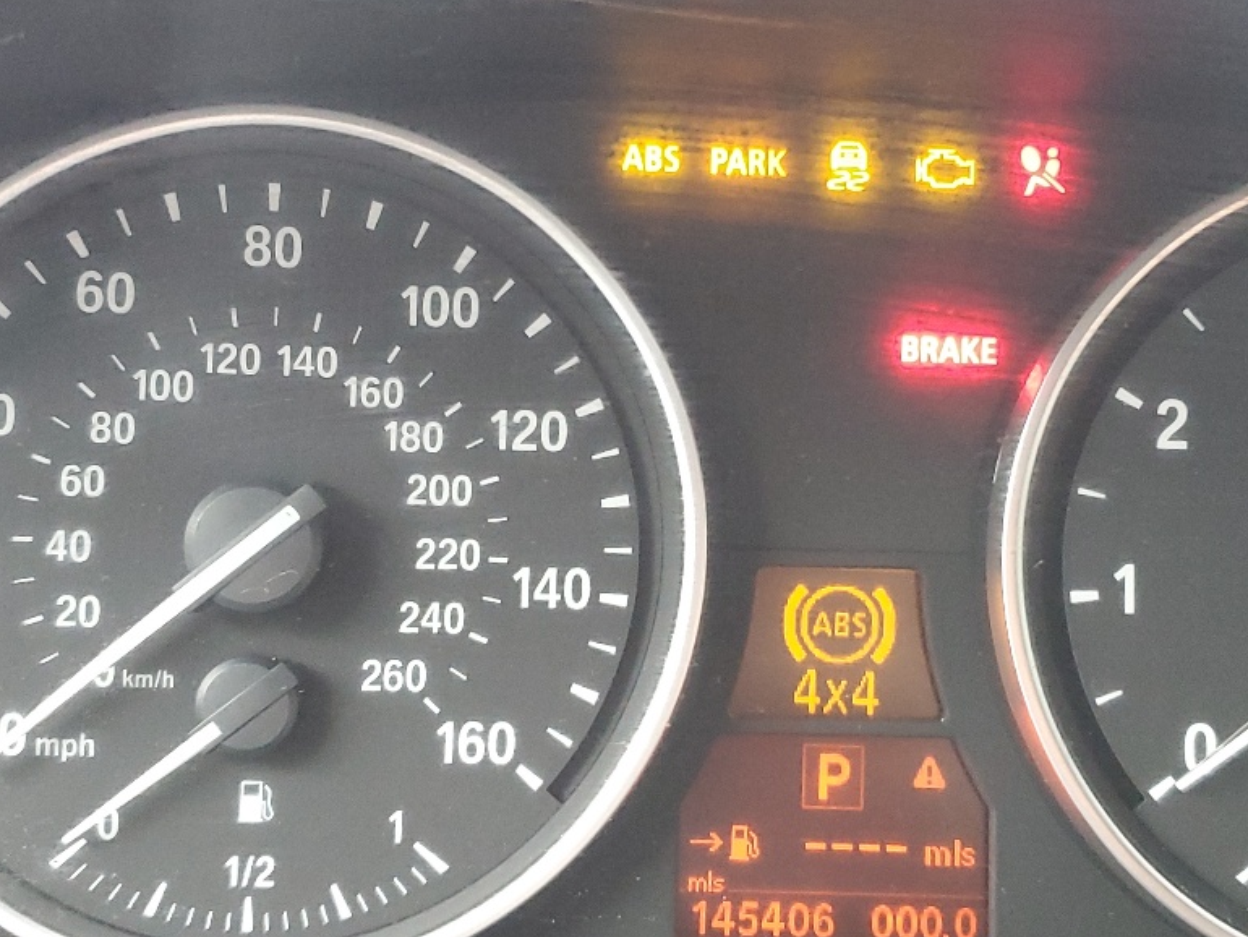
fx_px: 1947
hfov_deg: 35.4
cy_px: 522
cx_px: 759
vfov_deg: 27.0
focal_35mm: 54
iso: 286
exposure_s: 1/40
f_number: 1.5
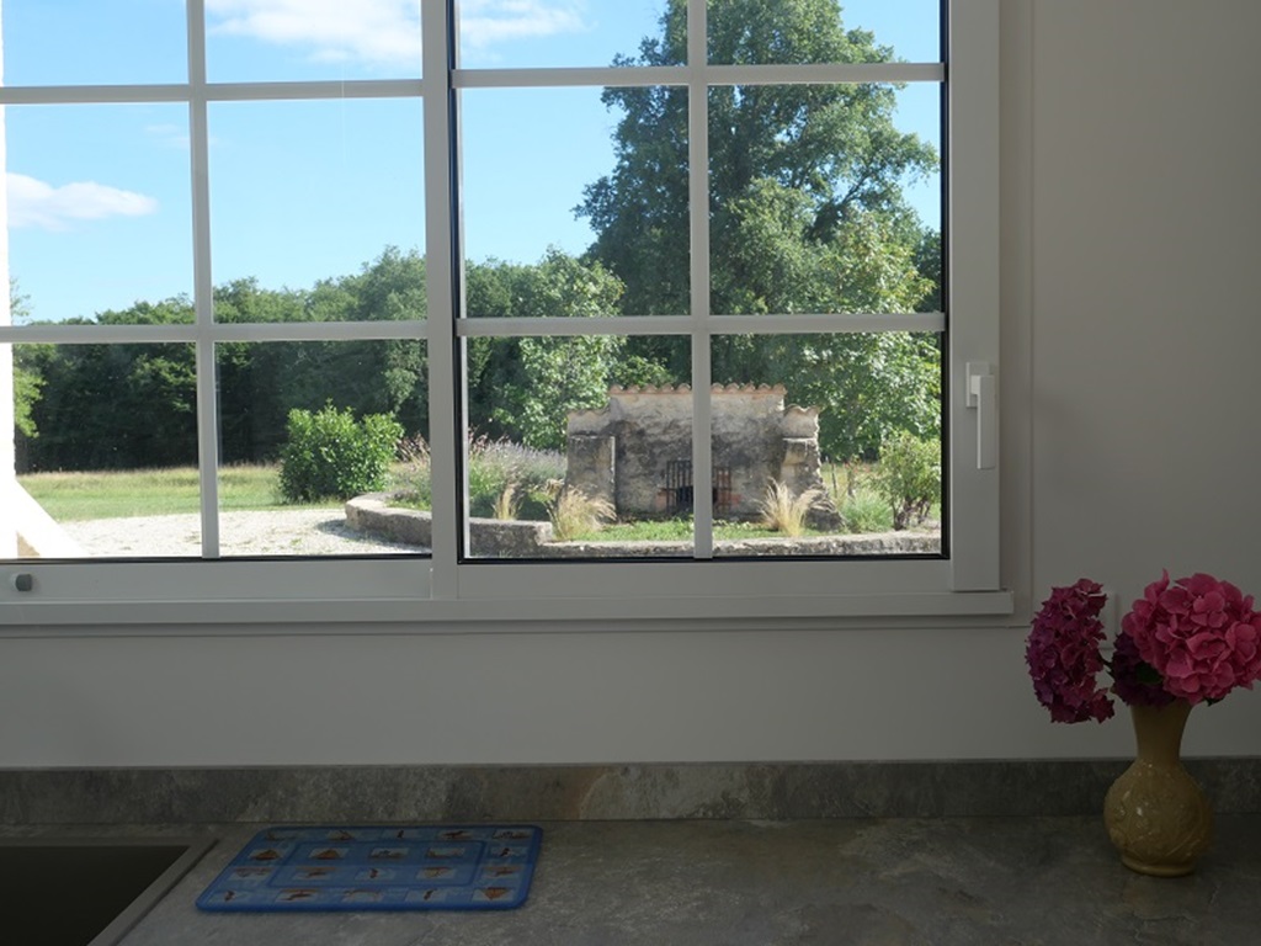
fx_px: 1239
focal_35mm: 34
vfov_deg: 41.8
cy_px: 473
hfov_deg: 54.0
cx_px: 630
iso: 200
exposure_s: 1/200
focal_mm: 17
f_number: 6.3
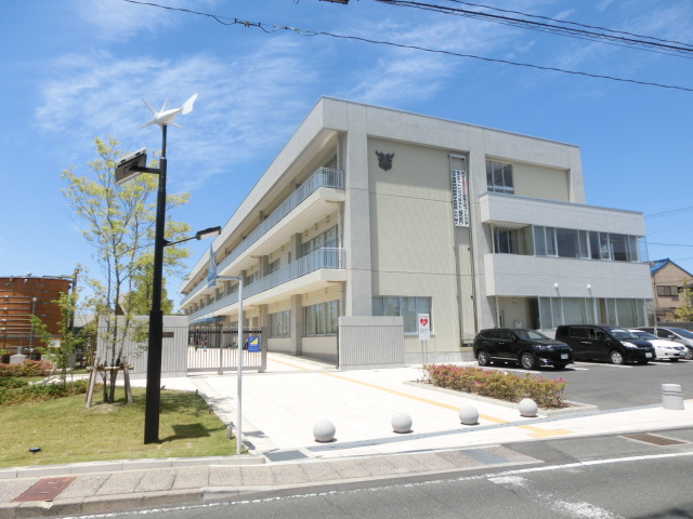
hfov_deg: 71.6
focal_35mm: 24
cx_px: 346
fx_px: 480
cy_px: 260
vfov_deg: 56.8
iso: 80
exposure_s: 1/1000
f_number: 3
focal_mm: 4.24
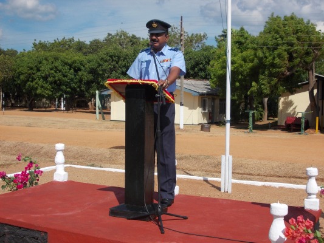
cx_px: 162
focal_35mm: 51
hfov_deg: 37.5
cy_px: 122
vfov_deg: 28.6
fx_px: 477
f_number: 7.2
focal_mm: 7.2
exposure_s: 1/320
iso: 80
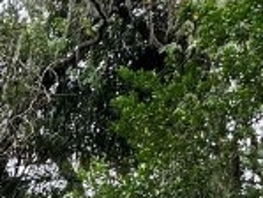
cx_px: -187
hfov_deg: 17.3
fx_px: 730
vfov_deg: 13.8
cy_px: 357
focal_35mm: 96
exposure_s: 1/99
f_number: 2.2
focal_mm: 2.22
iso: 50
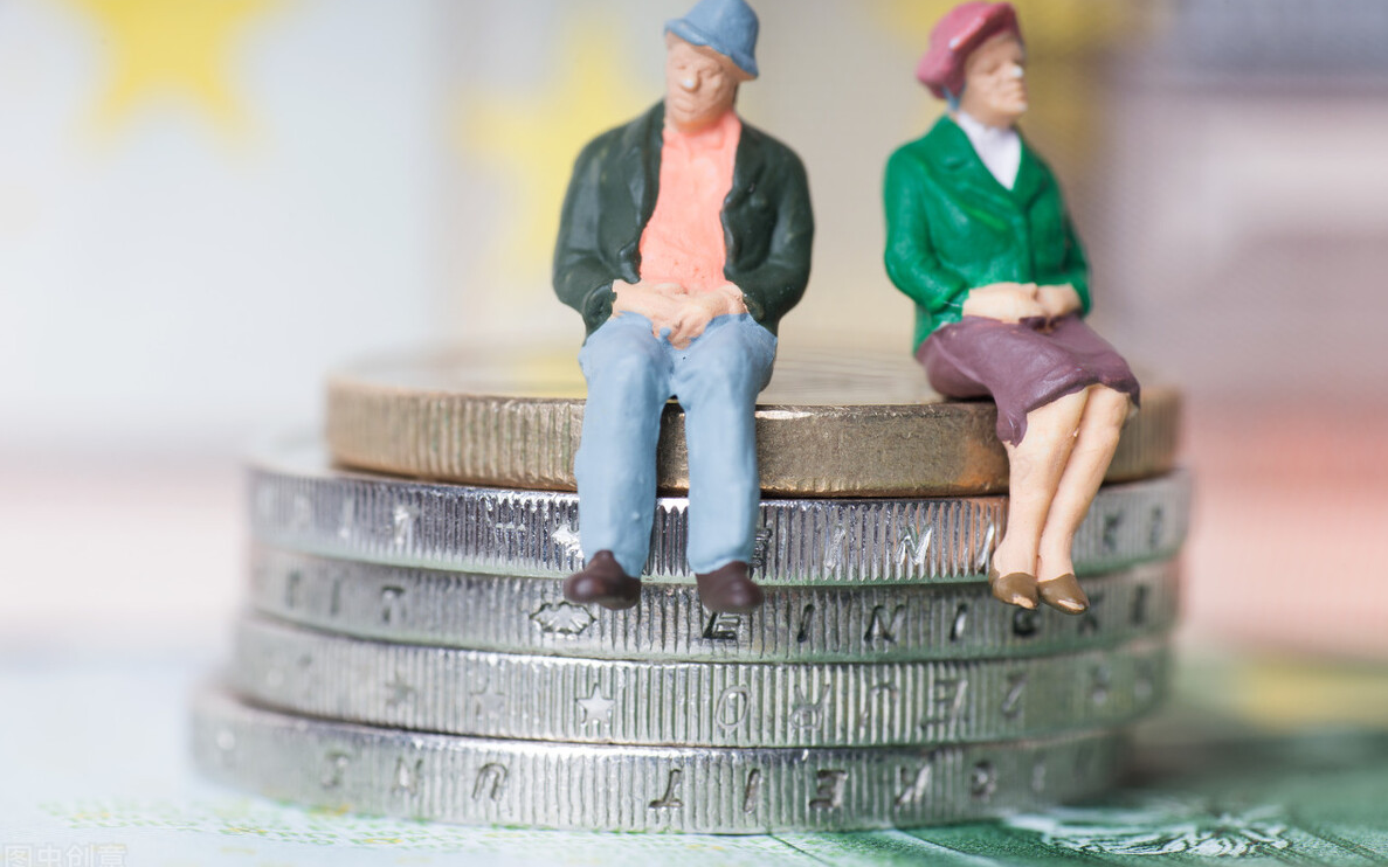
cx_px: 700
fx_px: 3896
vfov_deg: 12.7
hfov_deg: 20.2
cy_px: 418
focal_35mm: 103
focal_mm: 100
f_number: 10
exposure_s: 1/160
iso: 80
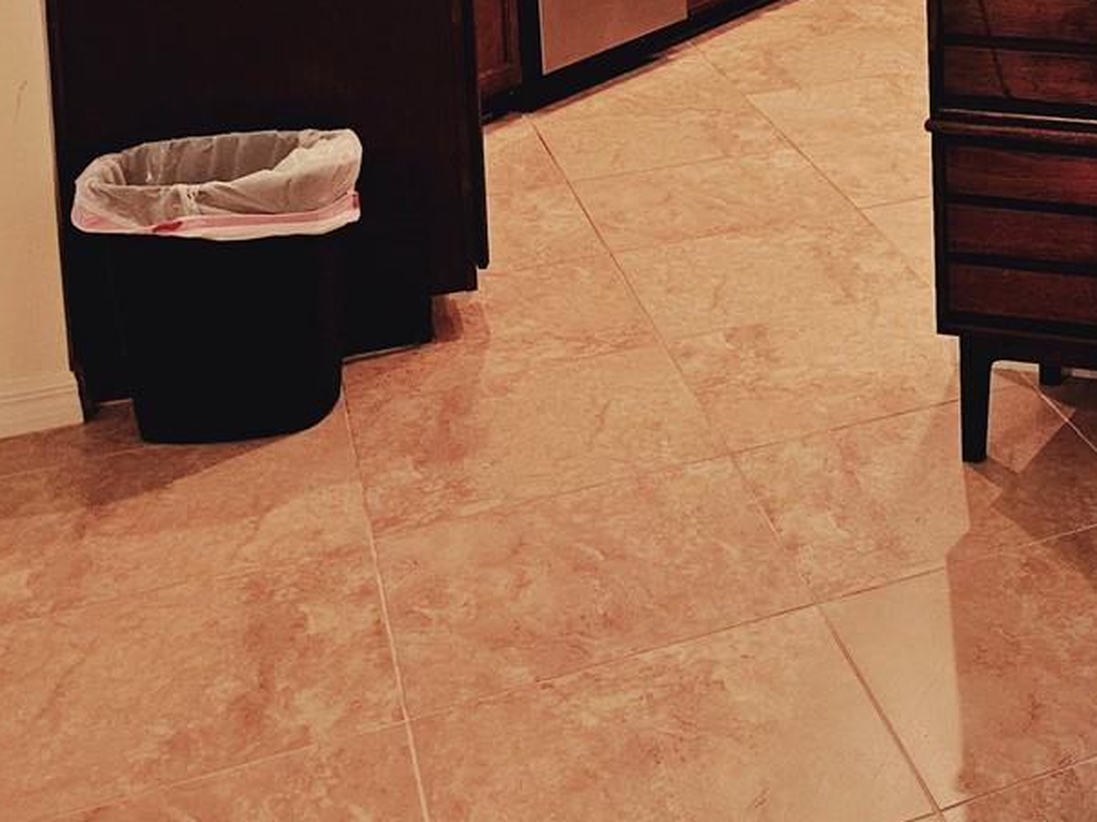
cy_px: -226
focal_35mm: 61
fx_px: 1933
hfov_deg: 27.7
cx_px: 1323
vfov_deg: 21.8
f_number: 1.8
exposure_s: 1/120
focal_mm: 5.4
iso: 400
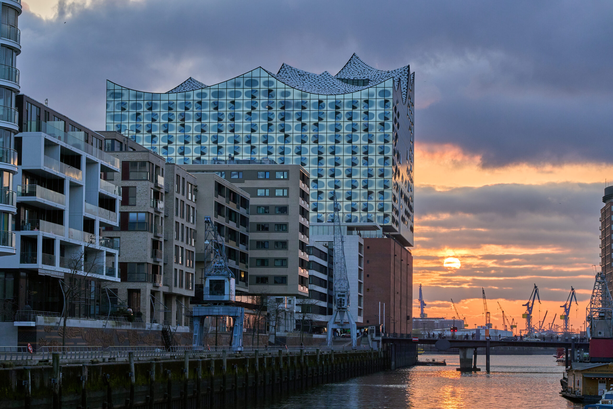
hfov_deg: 20.7
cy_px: 204
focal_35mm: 99
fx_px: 1681
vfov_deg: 13.9
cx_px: 306
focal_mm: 65.8
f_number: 8
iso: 200
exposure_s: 1/250
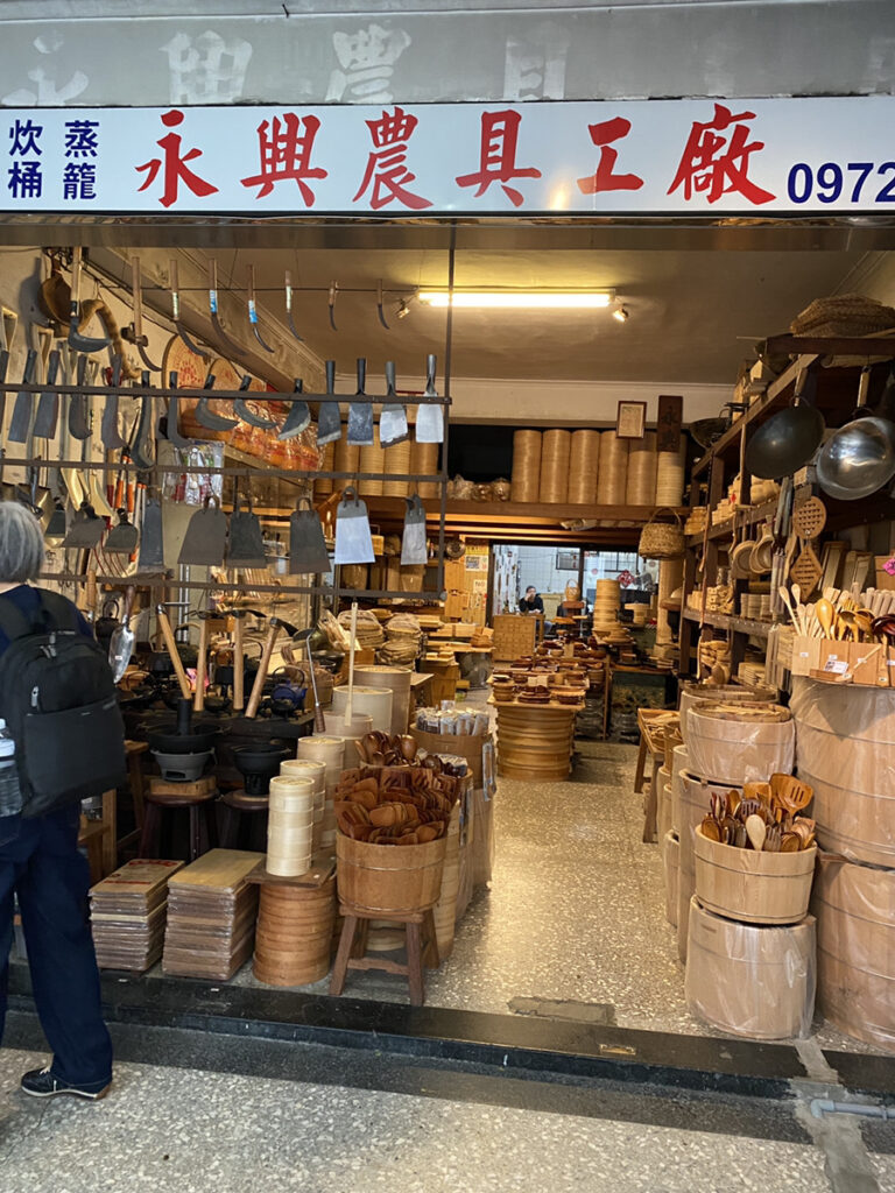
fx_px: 896
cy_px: 596
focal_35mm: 26
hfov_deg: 53.1
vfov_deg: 67.3
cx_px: 448
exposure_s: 1/60
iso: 400
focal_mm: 4.25
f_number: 1.8
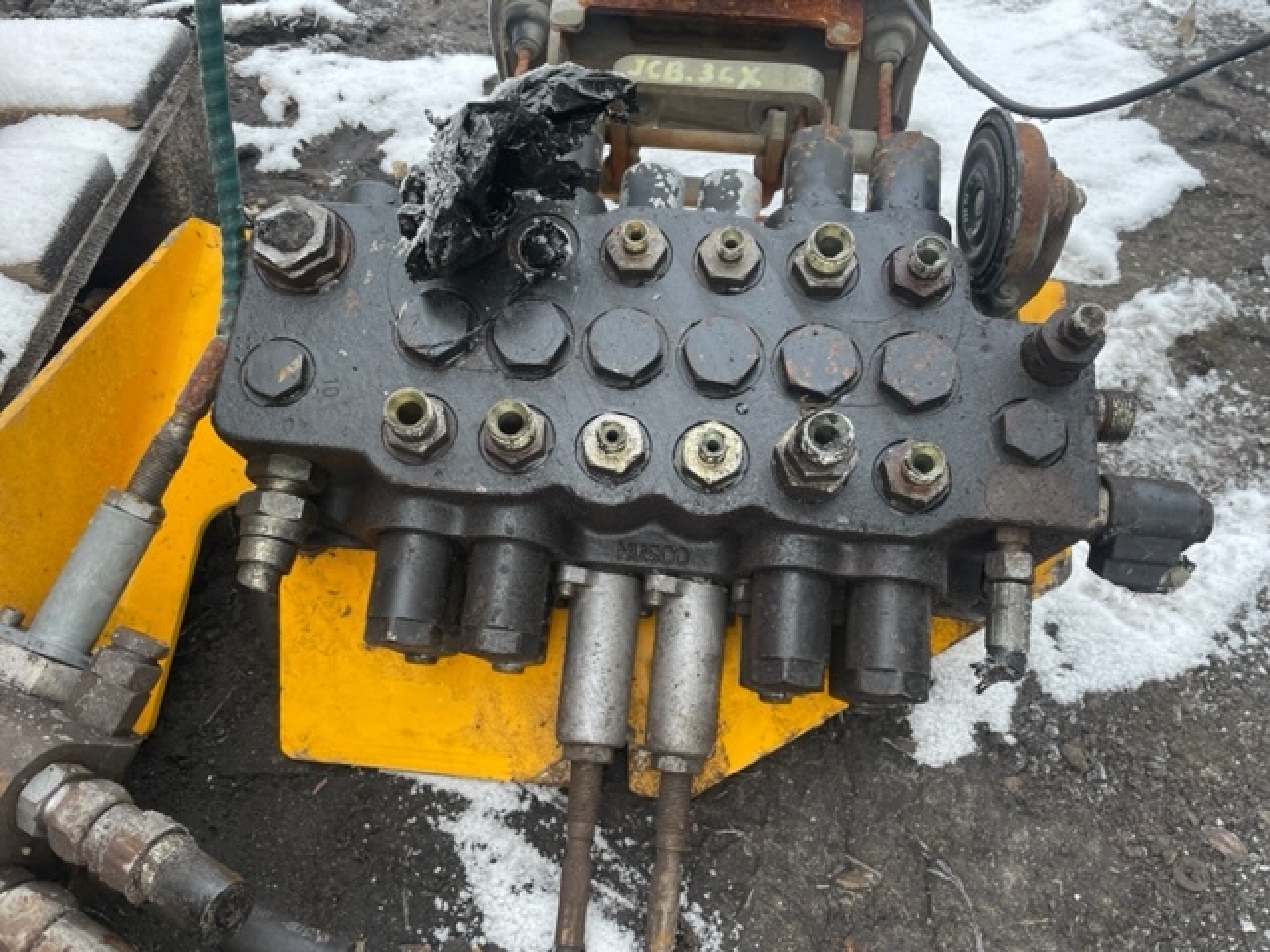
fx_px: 954
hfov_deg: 67.3
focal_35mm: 26
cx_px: 635
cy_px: 476
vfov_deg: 53.1
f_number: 1.6
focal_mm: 4.2
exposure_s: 1/121
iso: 80
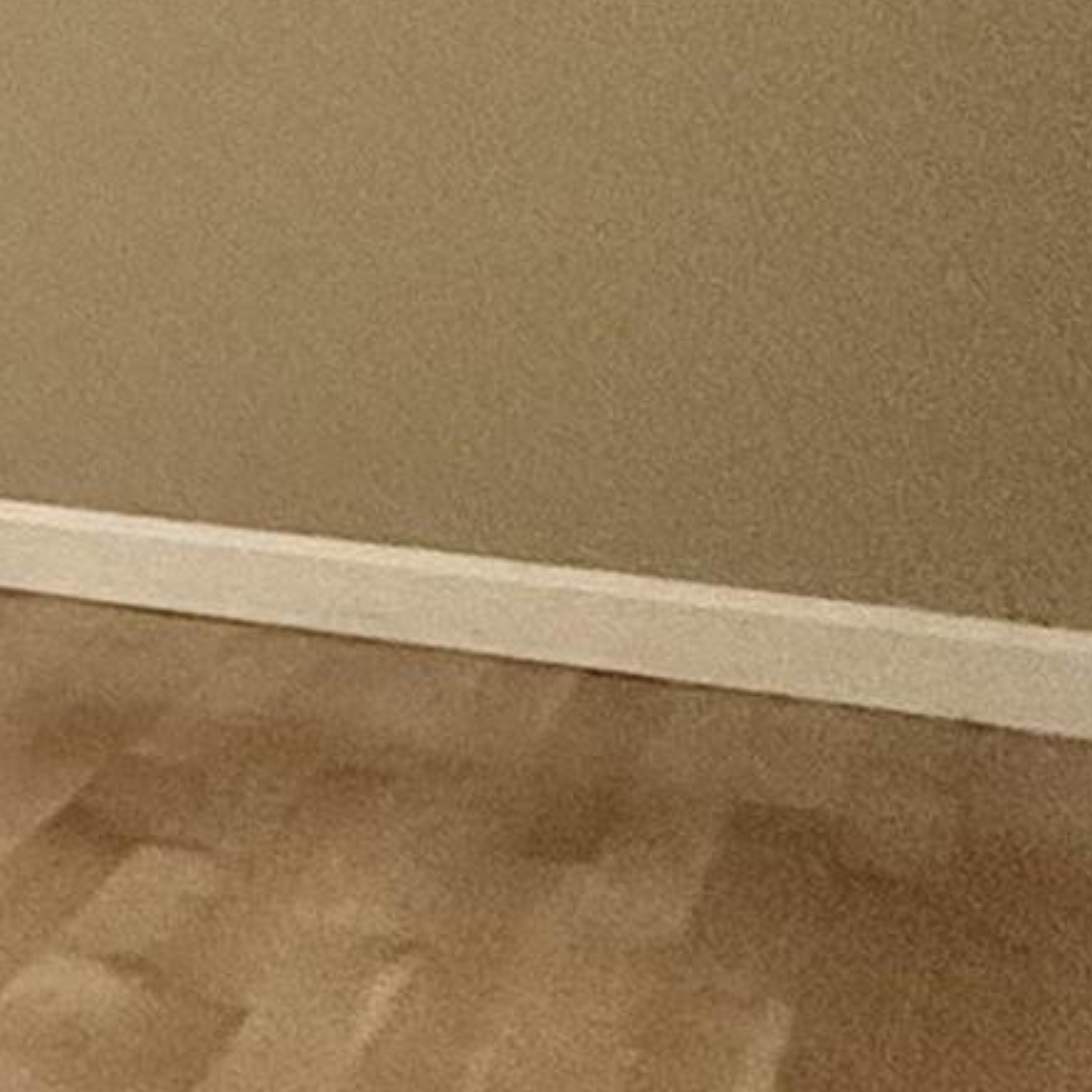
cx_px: -2372
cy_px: 203
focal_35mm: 86
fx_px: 3069
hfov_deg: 10.8
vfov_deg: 19.9
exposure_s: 1/120
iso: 400
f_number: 2.2
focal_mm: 2.22
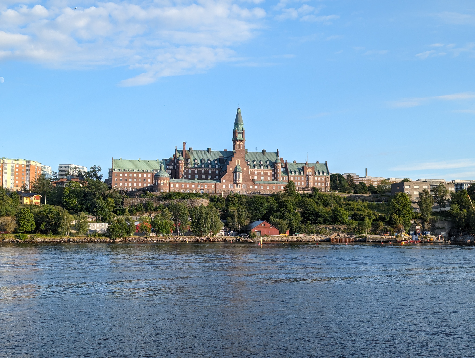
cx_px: 238
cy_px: 179
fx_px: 660
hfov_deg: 39.6
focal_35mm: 48
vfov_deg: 30.3
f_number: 1.85
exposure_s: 1/950
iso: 48
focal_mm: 6.81
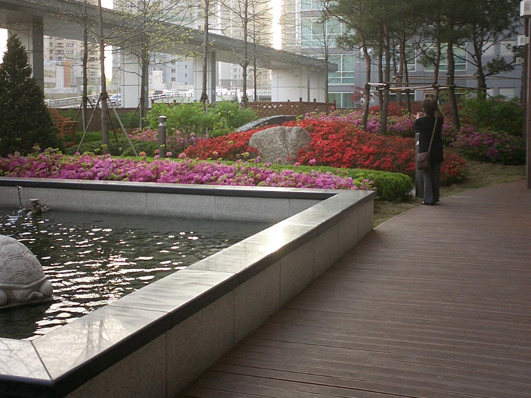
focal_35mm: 48
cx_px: 238
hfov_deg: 39.6
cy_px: 154
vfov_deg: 30.2
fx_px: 736
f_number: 3.5
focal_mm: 5.6
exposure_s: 1/125
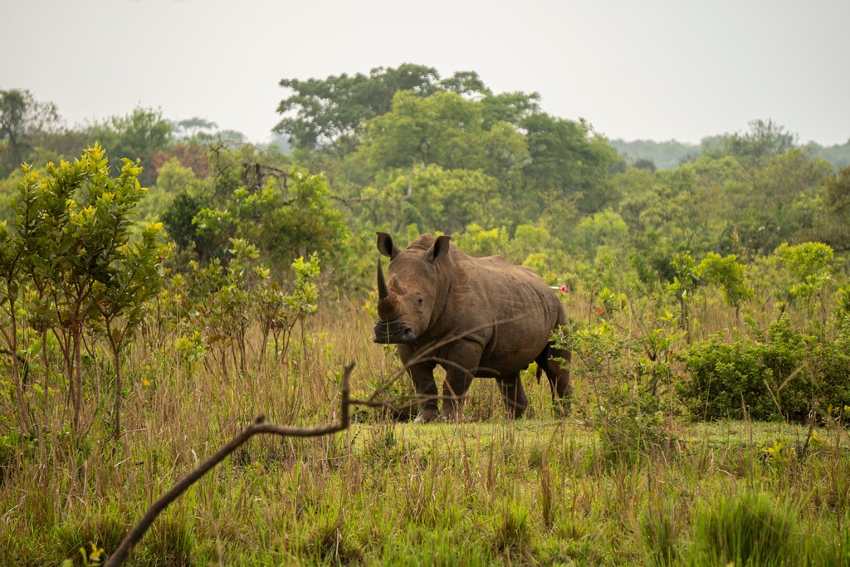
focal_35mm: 279
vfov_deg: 4.9
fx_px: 6588
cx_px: 425
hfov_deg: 7.4
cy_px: 284
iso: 400
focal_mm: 186
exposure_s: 1/500
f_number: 6.3
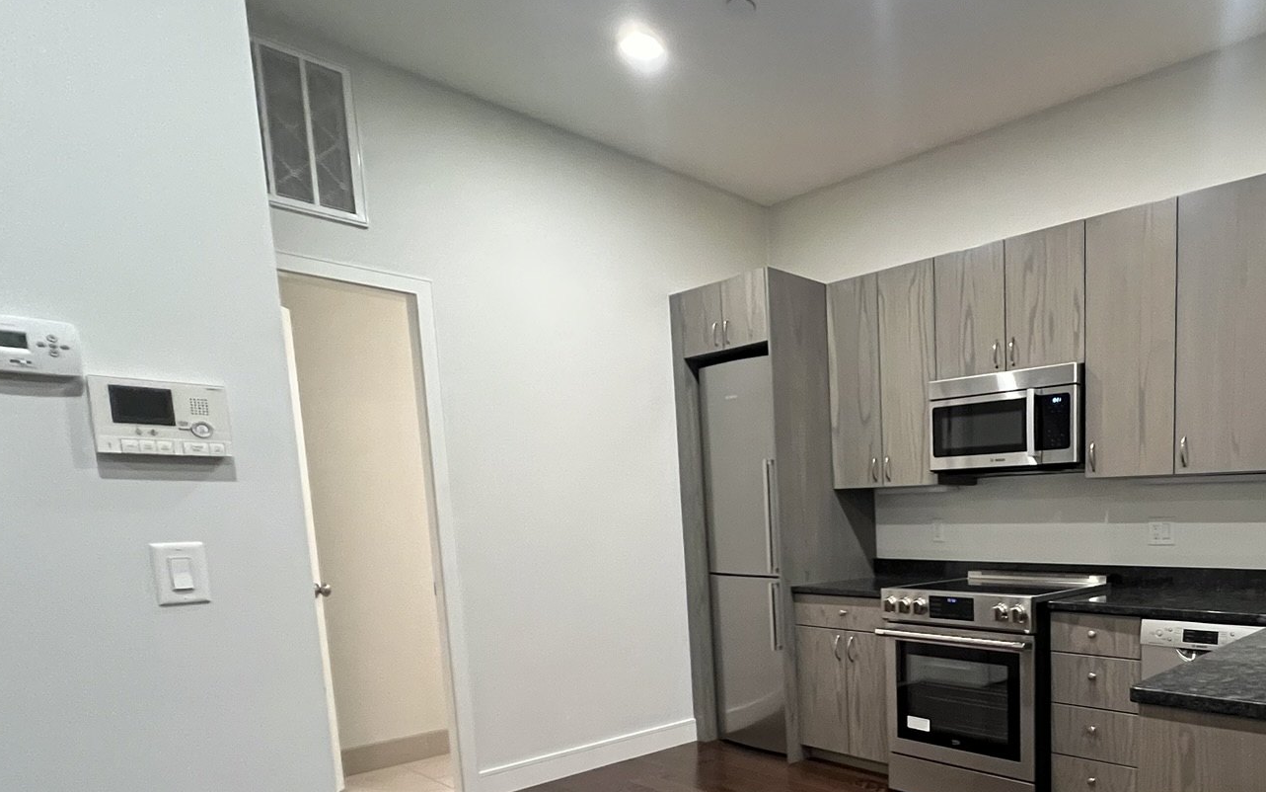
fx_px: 759
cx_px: 966
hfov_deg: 73.4
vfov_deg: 52.2
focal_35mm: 22
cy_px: 610
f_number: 1.8
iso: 1000
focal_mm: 1.57
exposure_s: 1/60
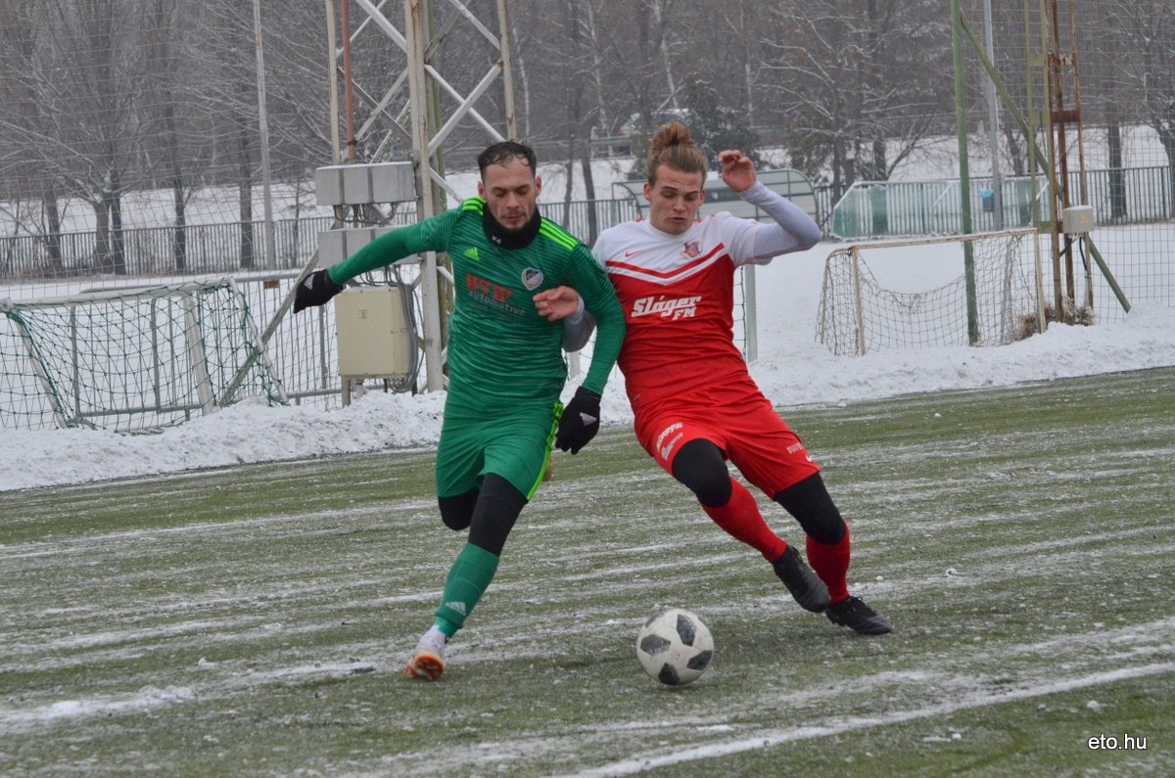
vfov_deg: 8.3
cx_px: 588
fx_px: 5375
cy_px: 389
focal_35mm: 165
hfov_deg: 12.5
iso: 1250
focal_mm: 110
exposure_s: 1/1000
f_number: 8
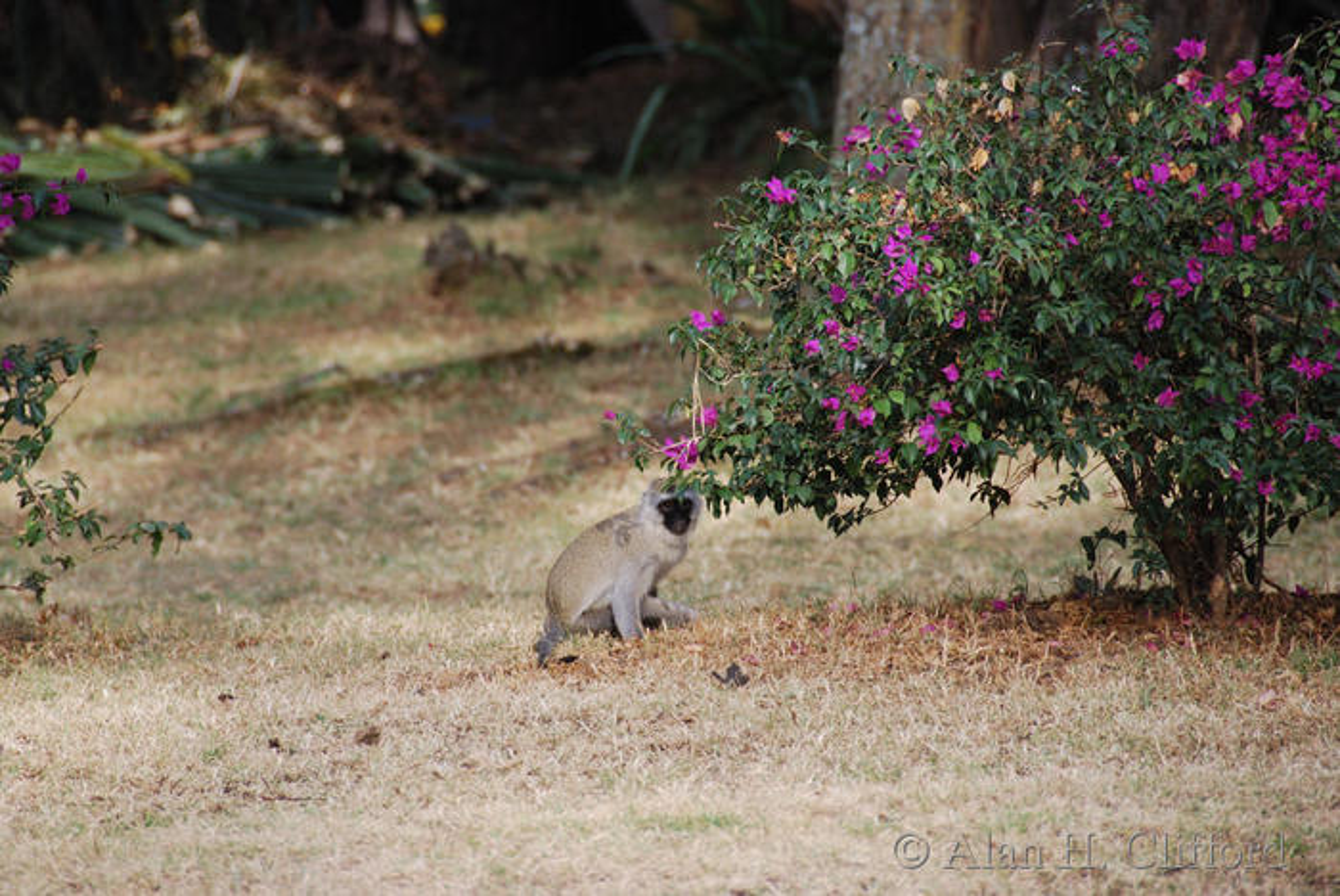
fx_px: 11176
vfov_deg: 4.6
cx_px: 670
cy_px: 448
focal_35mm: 300
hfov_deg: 6.9
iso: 220
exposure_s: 1/100
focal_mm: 200
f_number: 5.6
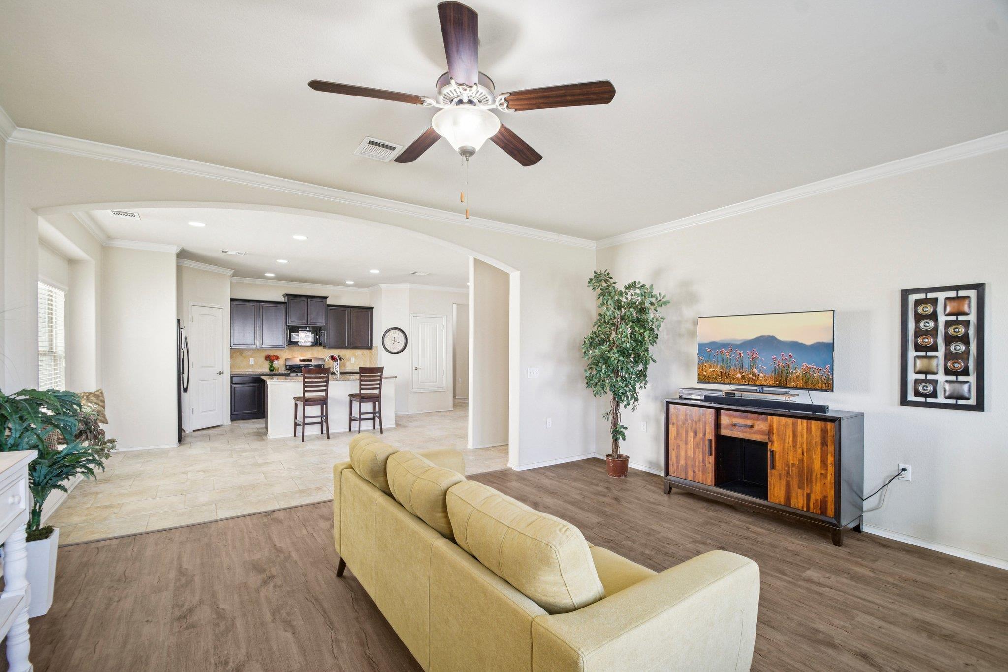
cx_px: 504
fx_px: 420
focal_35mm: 15
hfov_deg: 100.4
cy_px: 336
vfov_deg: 77.3
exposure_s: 1/6
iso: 400
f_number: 8
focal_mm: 10
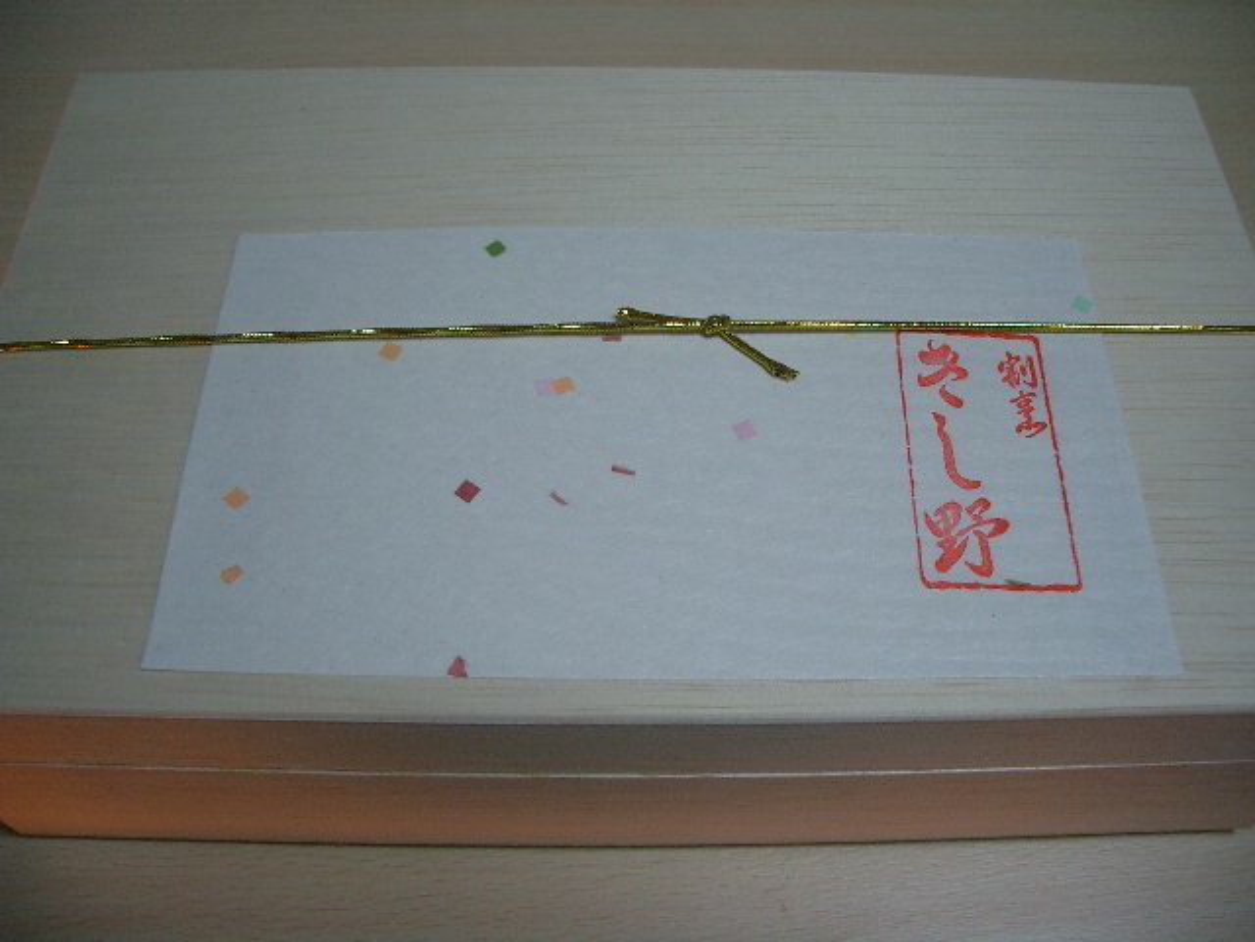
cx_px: 628
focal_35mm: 35
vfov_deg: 40.7
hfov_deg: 52.6
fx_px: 1269
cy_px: 471
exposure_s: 1/60
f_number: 2.6
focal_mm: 5.8
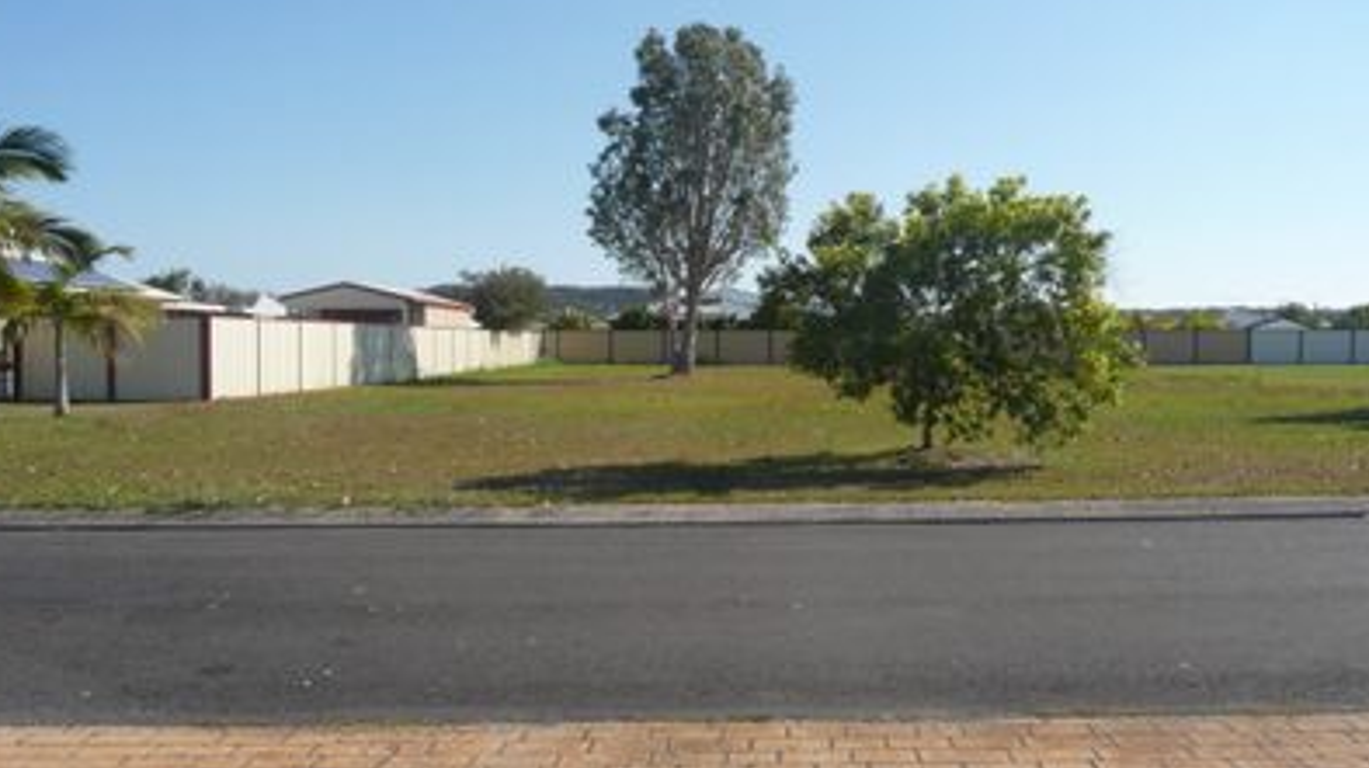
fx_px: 1270
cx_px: 768
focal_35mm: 35
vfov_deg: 33.6
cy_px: 401
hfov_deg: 56.5
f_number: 8
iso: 100
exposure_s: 1/250
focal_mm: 4.7
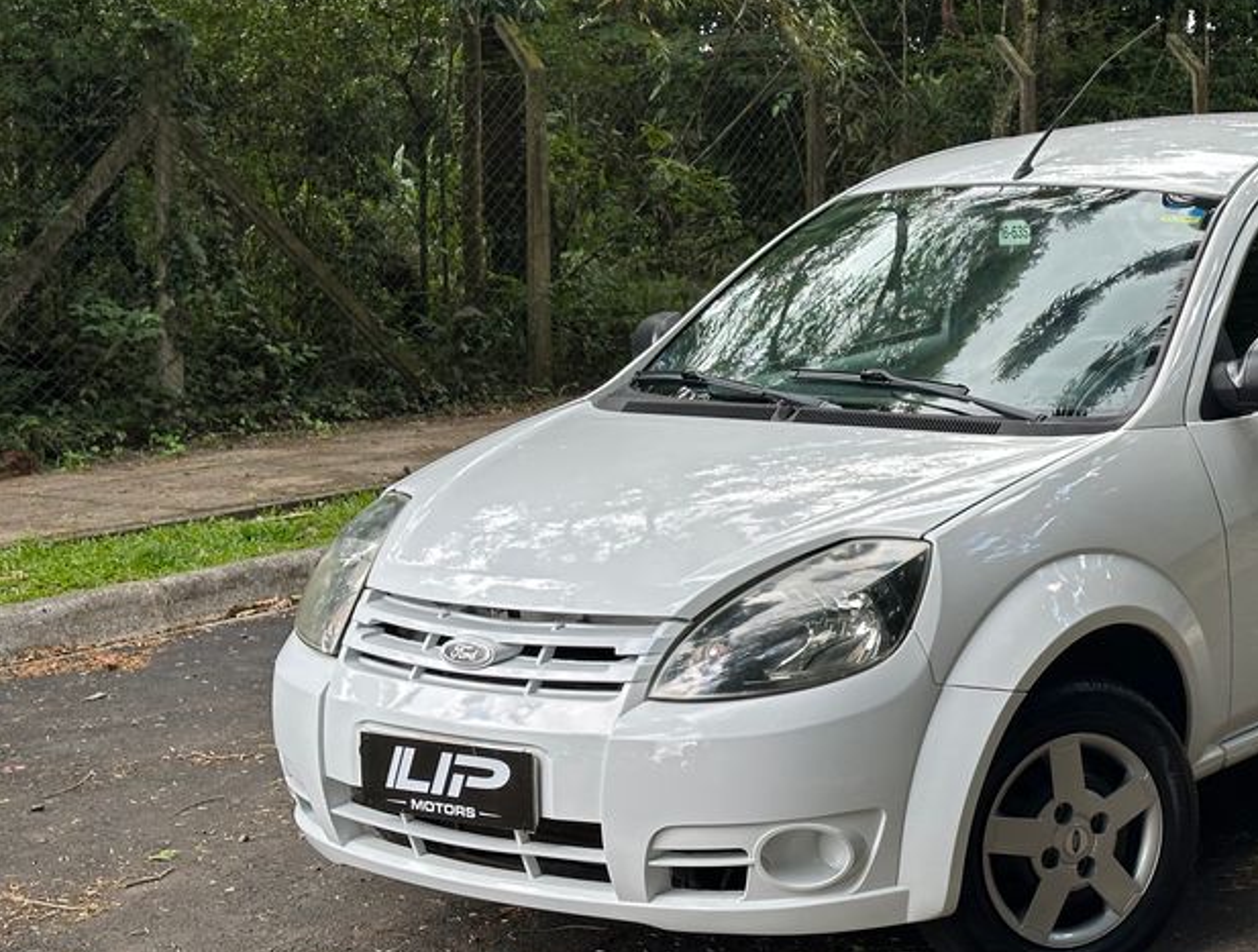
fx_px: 2698
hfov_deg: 25.9
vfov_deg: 20.0
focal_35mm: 74
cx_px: 965
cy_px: 499
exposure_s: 1/262
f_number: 1.78
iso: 64
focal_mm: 6.86
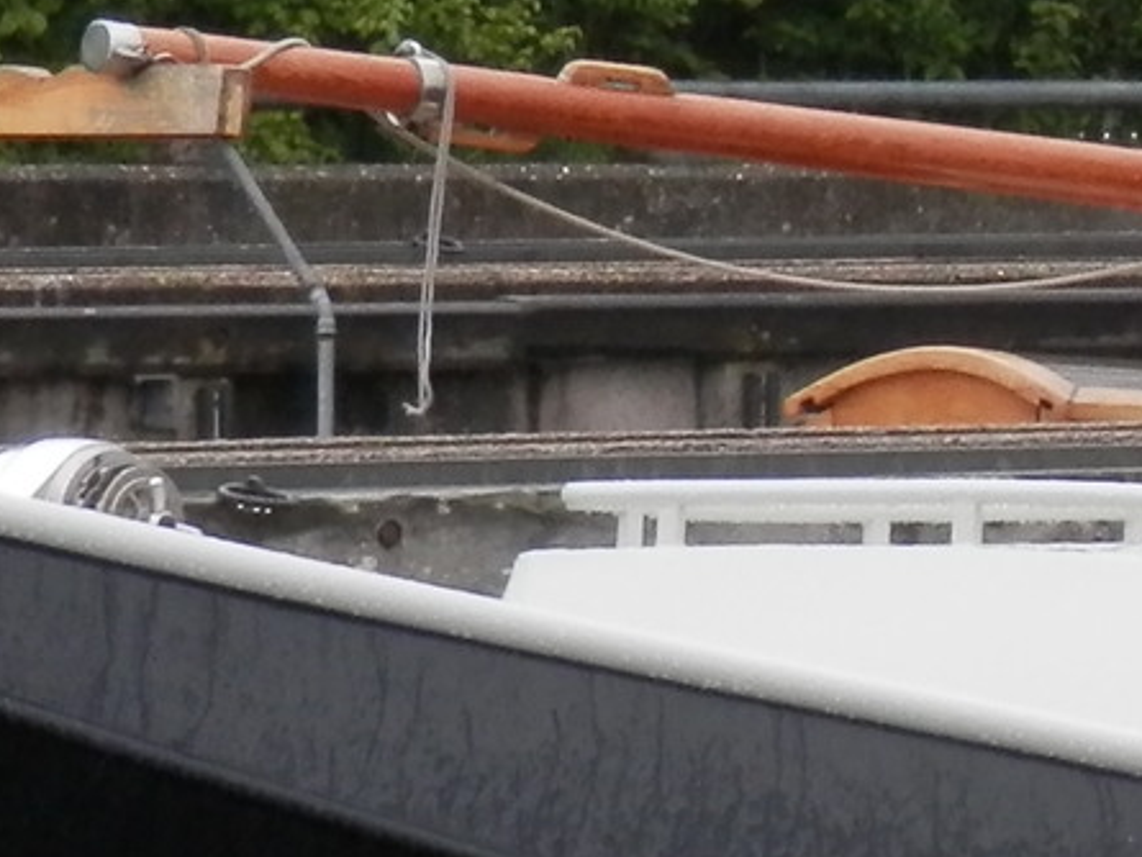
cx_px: 2533
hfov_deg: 4.0
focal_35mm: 494
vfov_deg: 3.0
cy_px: 332
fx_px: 16302
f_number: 4.8
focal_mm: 15.8
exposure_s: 1/125
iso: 100
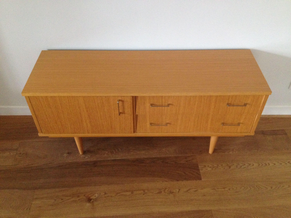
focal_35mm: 35
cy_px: 109
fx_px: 294
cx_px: 146
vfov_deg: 40.7
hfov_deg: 52.6
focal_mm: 4.28
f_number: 2.4
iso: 400
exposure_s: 1/15
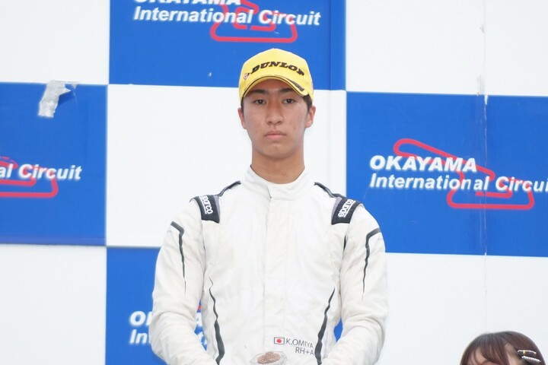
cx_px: 274
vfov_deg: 4.6
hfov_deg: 6.9
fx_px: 4566
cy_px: 182
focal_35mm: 300
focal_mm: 200
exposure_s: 1/500
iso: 400
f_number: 3.5
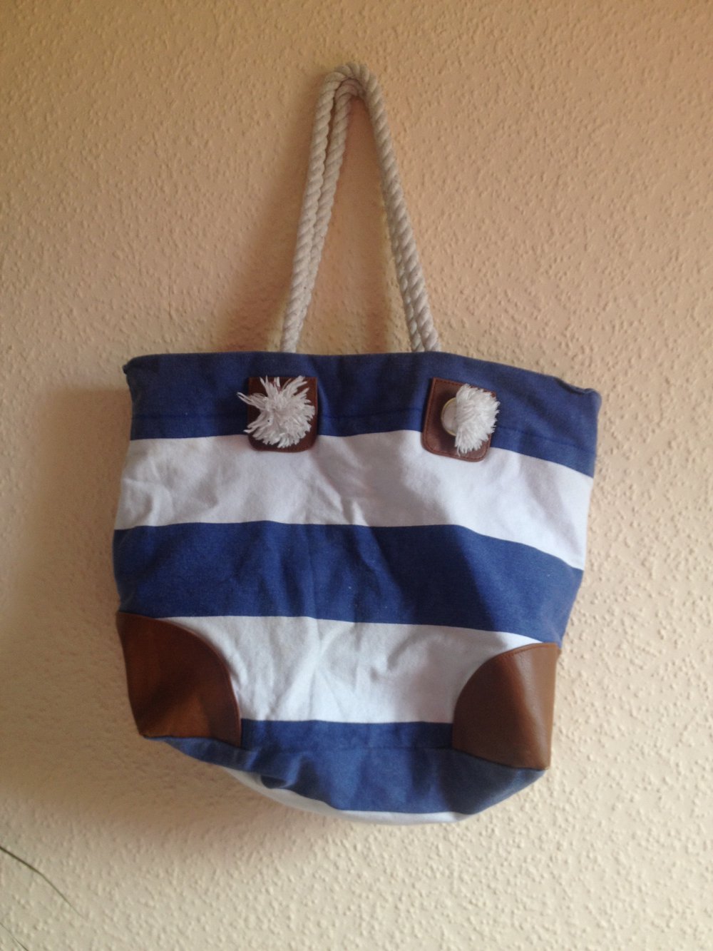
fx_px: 961
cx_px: 356
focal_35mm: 35
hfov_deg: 40.7
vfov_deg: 52.6
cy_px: 476
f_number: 2.4
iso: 50
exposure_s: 1/30
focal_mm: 4.28
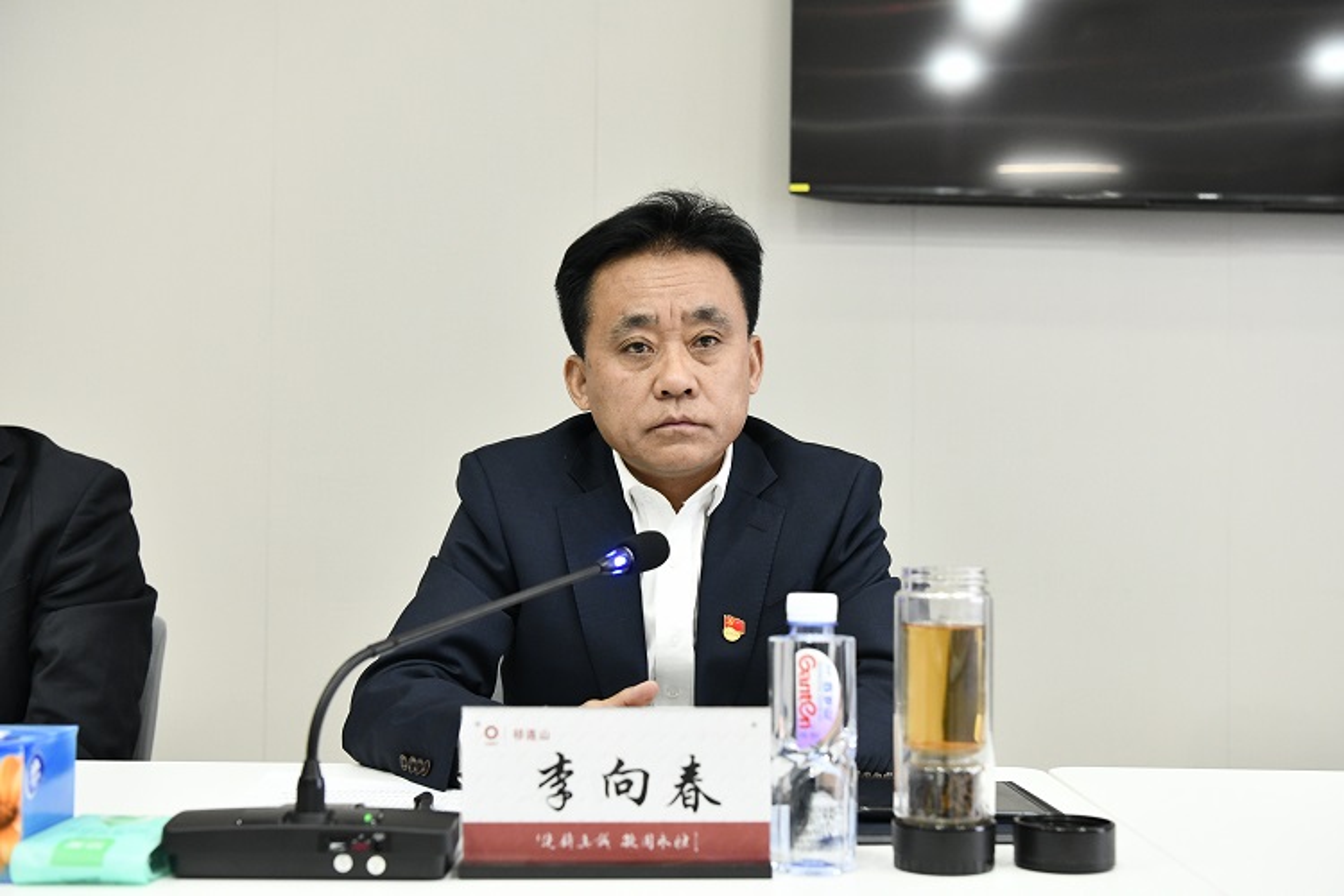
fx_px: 1792
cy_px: 448
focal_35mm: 48
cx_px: 672
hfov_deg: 41.1
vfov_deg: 28.1
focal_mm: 48
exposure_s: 1/100
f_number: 5
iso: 3200
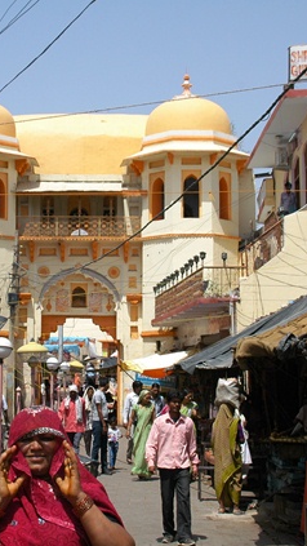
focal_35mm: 76
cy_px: 274
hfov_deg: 15.8
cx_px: 67
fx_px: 1100
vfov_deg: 27.9
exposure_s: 1/400
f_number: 11
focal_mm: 32
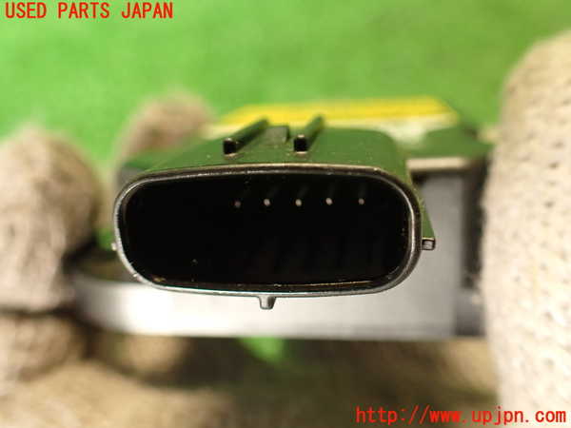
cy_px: 214
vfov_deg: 46.8
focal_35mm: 30
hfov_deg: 60.0
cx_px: 286
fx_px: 495
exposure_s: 1/30
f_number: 2.3
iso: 400
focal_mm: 5.4
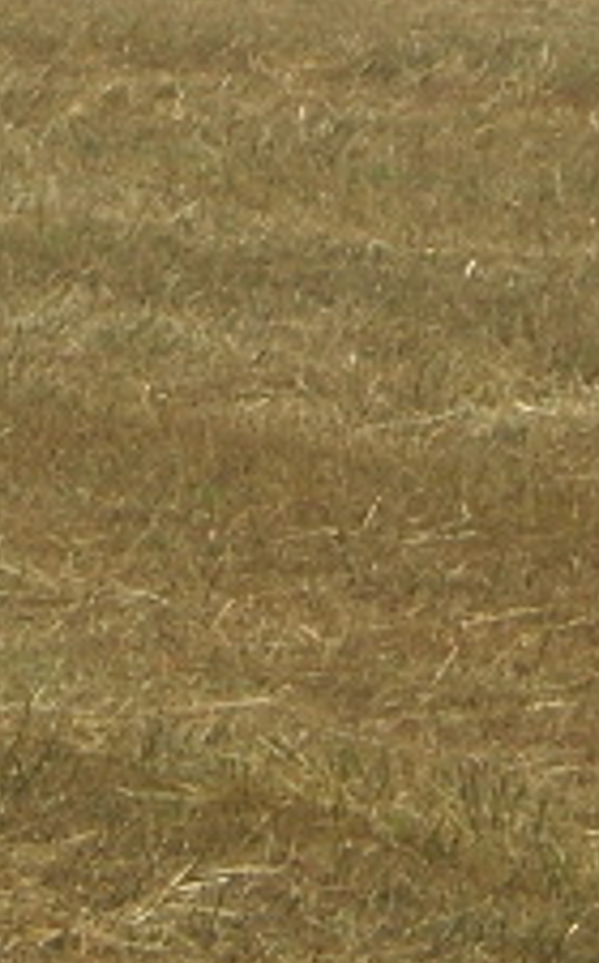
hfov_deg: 2.4
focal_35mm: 546
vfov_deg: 3.8
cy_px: -484
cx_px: -39
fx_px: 14307
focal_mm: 23.4
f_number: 8.2
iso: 64
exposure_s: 1/269
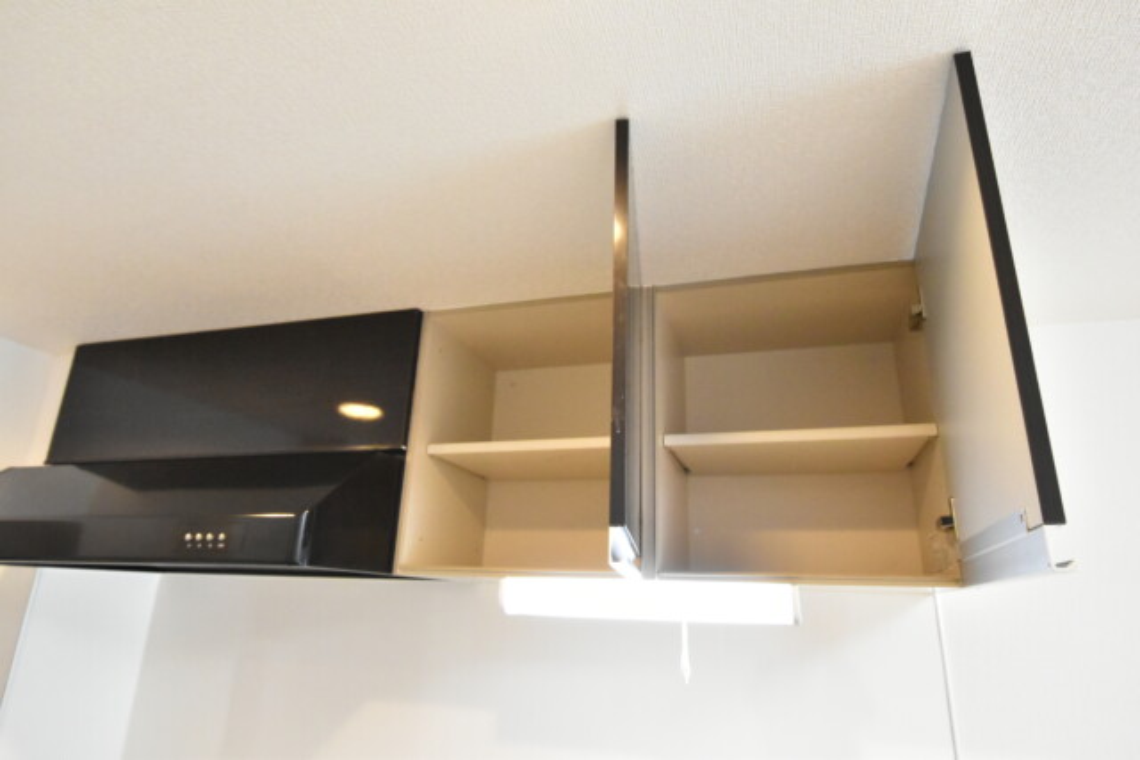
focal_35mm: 21
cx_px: 570
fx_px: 665
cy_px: 380
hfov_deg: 81.2
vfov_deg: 59.5
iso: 6400
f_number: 6.3
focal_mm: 14
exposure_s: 1/160
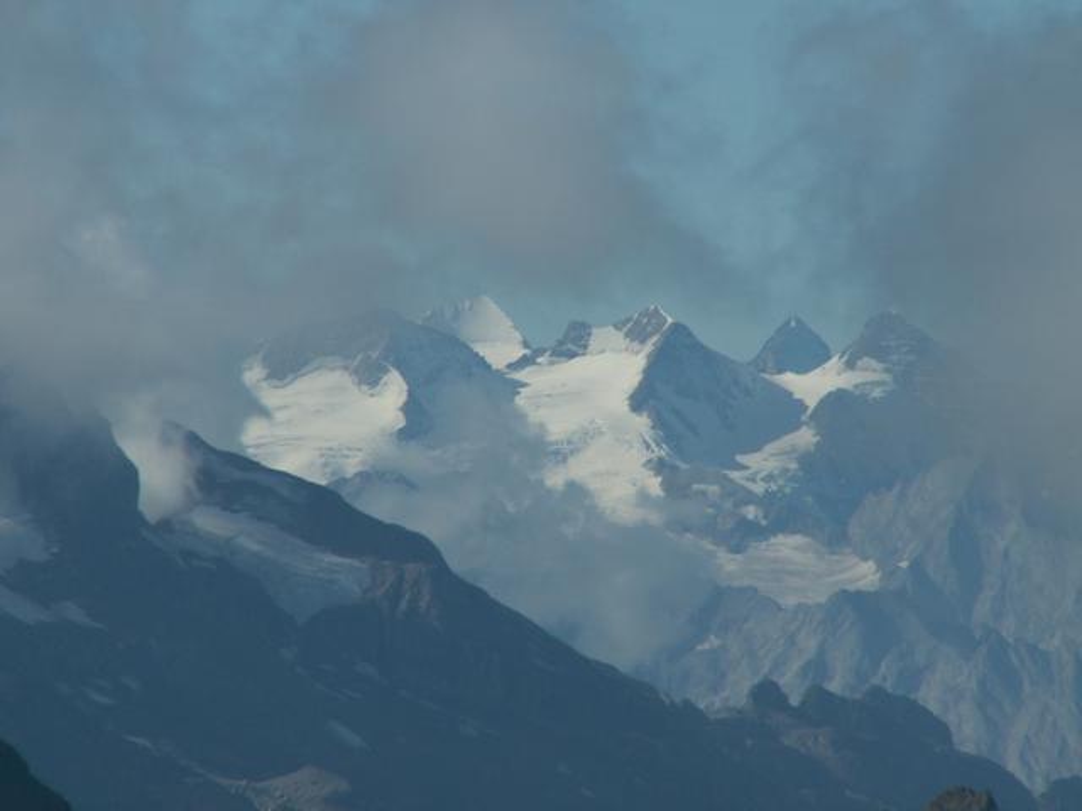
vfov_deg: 3.6
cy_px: 406
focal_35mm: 411
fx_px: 12847
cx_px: 541
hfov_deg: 4.8
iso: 50
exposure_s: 1/400
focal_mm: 68.17
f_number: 8
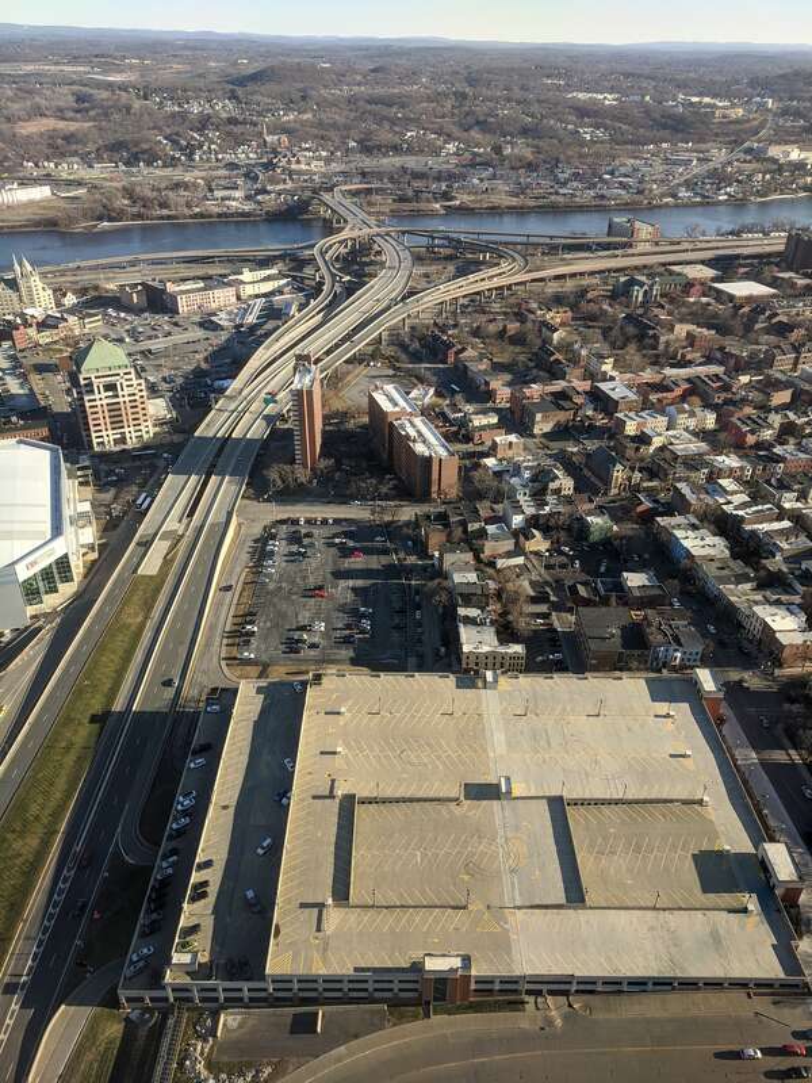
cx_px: 406
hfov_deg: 53.1
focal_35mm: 26
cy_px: 542
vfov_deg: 67.3
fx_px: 813
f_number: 2
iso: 49
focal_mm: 4.67
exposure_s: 1/385
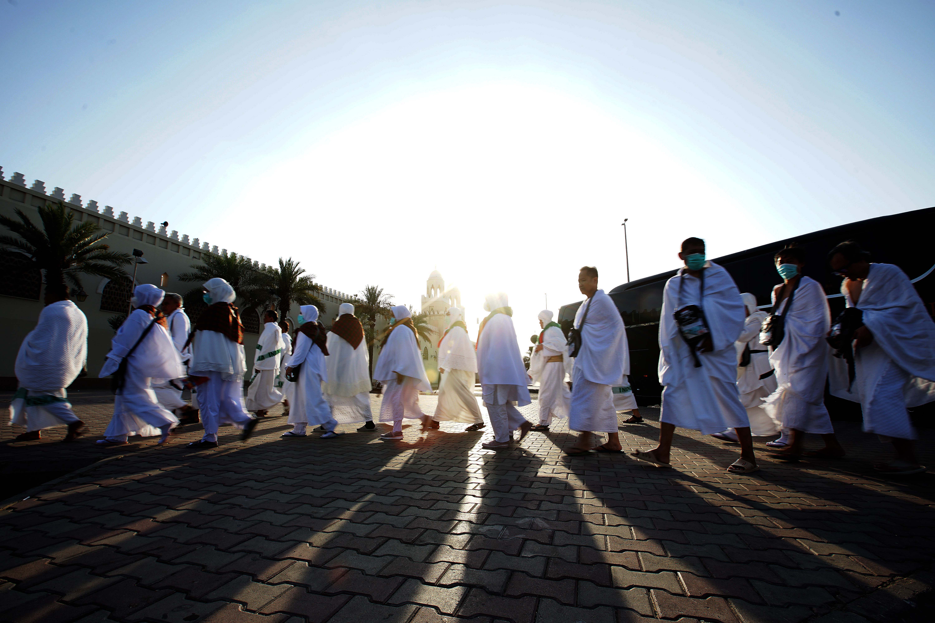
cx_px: 468
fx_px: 416
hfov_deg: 96.7
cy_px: 312
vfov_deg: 73.7
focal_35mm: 16
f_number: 13
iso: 125
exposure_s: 1/50
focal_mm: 16
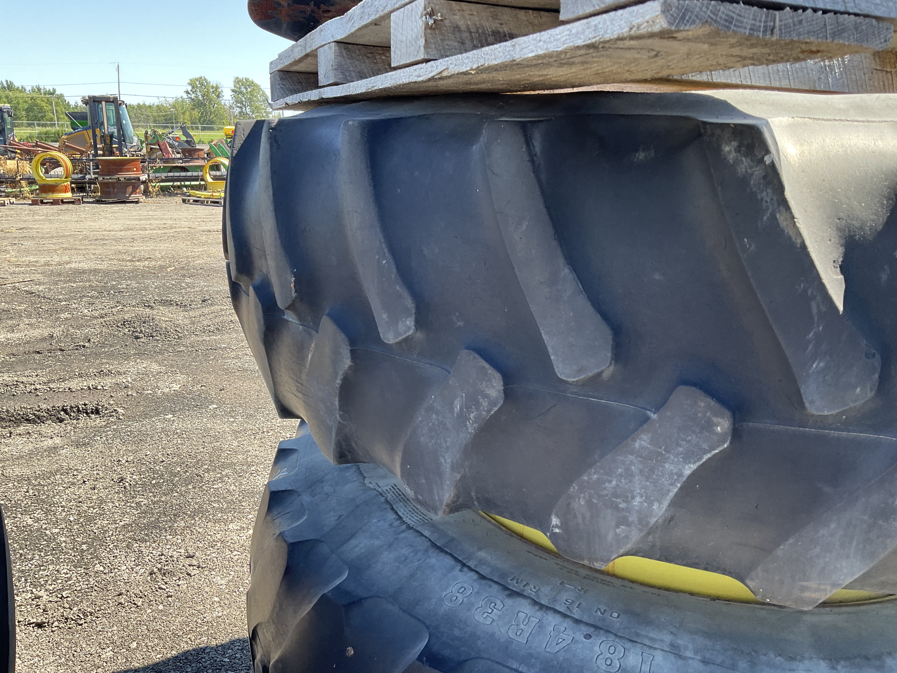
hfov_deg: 61.7
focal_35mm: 29
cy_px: 336
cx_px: 448
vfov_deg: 48.2
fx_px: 751
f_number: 1.8
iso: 16
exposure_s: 1/191
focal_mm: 3
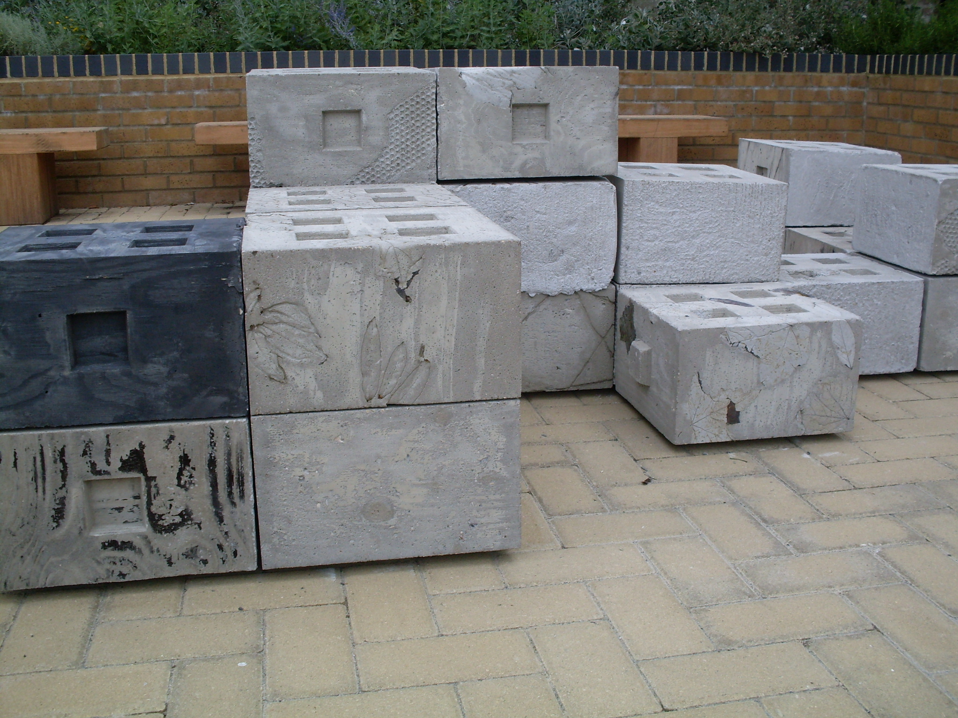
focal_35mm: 38
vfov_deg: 37.7
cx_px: 479
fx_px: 1052
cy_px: 359
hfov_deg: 49.0
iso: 80
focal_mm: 6.3
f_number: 8.4
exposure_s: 1/90
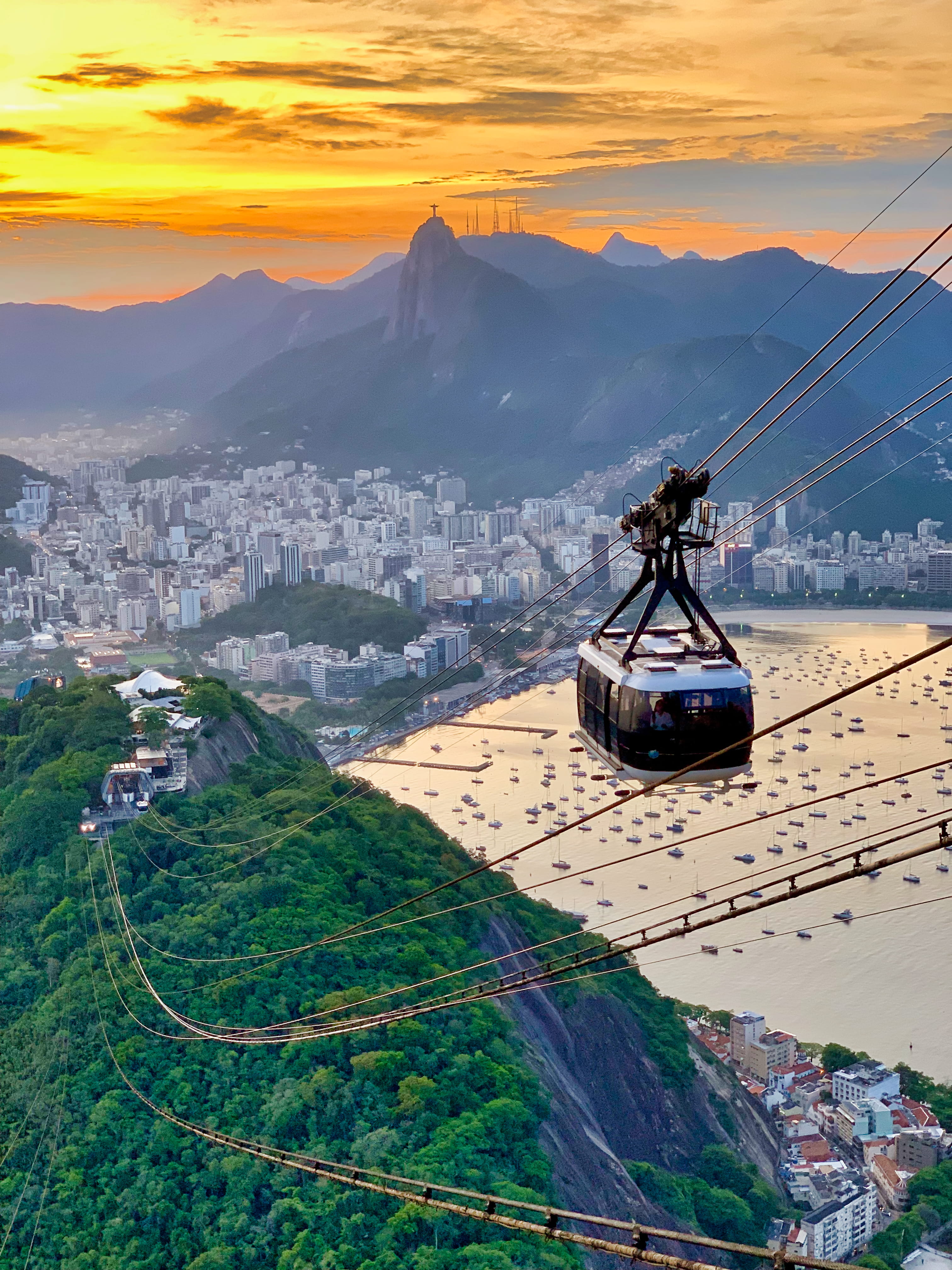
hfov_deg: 28.0
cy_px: 635
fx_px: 1907
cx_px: 476
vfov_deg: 36.8
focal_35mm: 52
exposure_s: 1/122
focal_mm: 6
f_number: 2.4
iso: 64
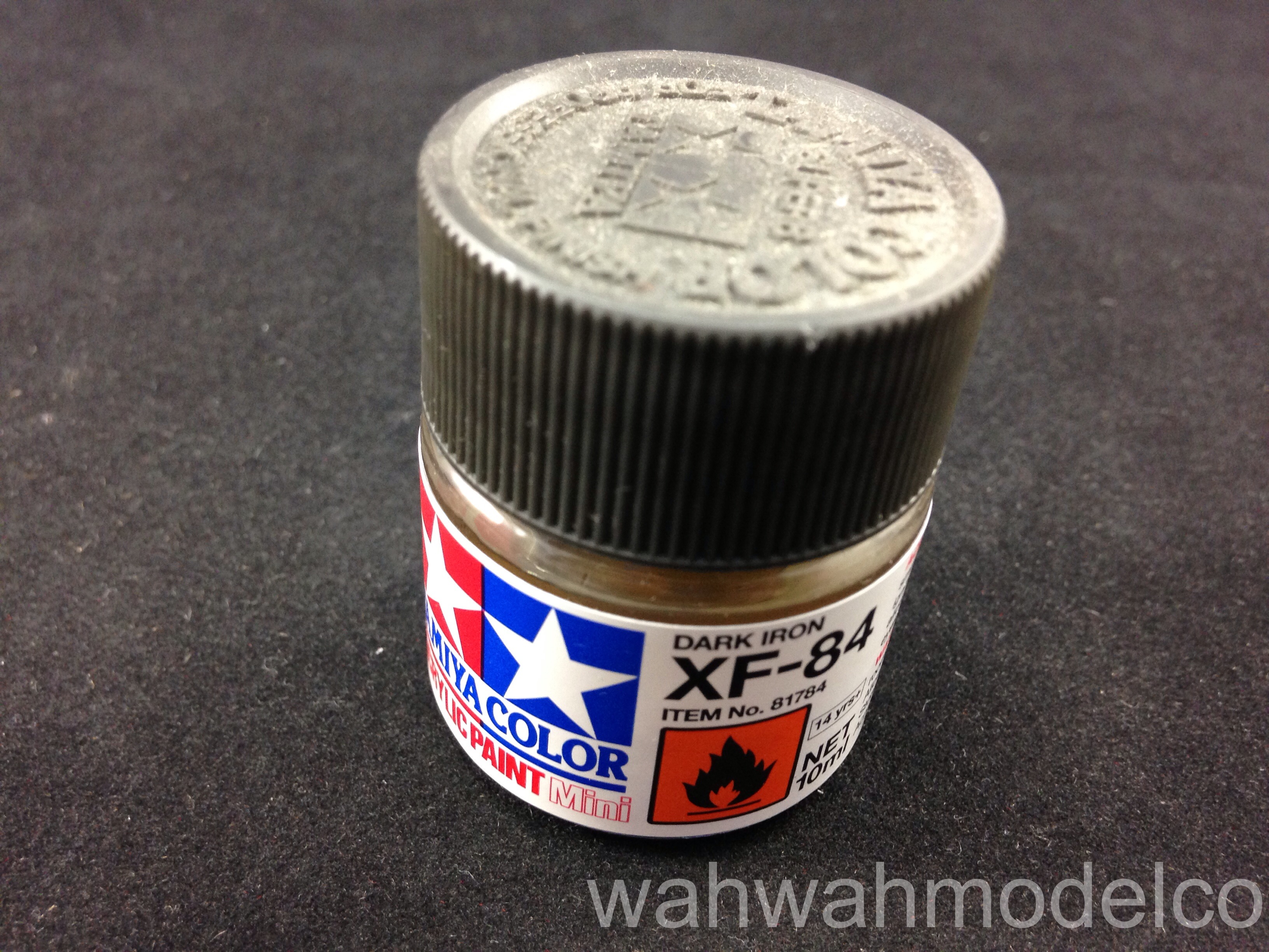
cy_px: 476
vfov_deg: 42.9
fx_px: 1210
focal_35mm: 33
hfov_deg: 55.4
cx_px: 634
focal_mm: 4.13
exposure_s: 1/20
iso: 160
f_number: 2.4
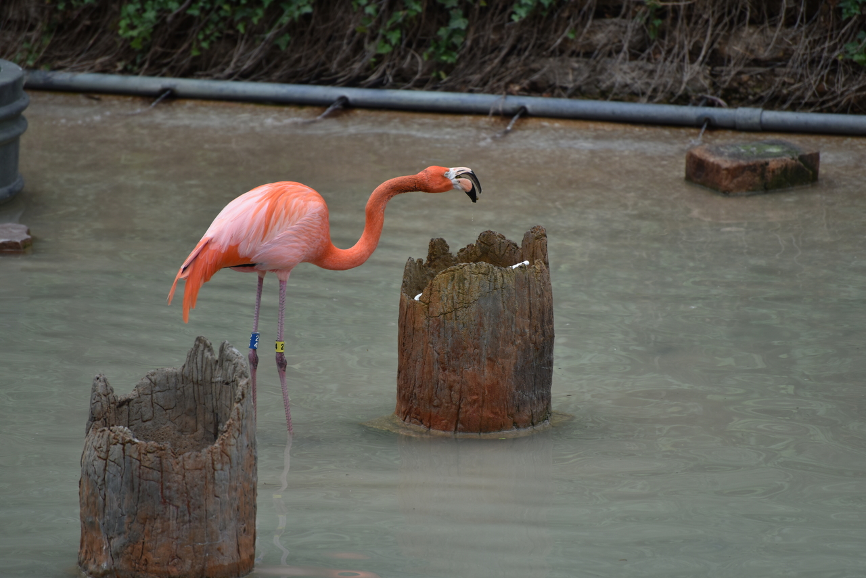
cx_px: 433
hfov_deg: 6.9
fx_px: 7218
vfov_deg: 4.6
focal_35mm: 300
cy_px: 289
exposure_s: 1/640
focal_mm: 300
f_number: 5.6
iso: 320
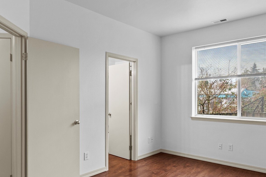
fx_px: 192
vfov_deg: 49.2
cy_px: 106
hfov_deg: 69.2
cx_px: 148
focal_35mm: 26
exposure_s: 1/4
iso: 400
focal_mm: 12
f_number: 9
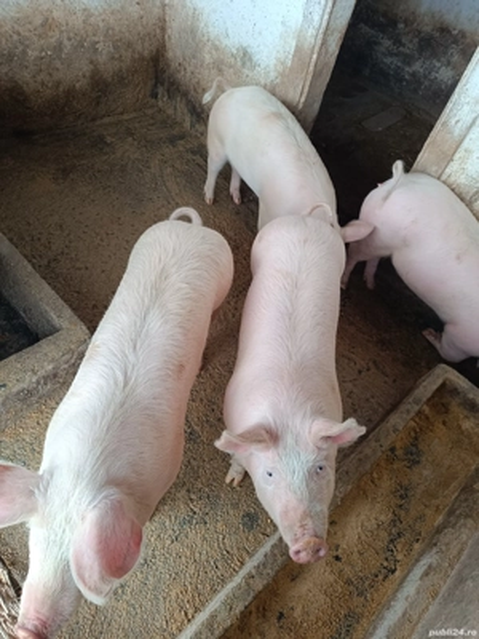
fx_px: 443
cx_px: 240
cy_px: 320
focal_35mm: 24
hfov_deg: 56.8
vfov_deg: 71.6
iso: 225
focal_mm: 5.59
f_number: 1.88
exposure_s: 1/101
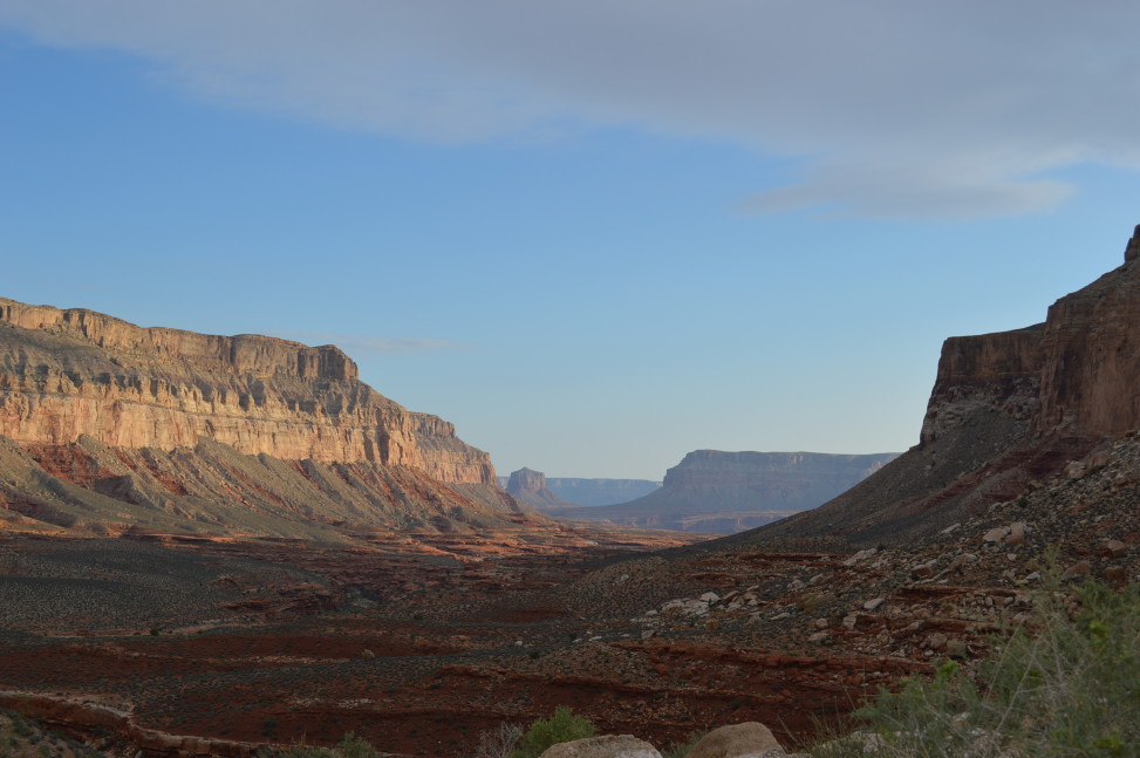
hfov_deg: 41.1
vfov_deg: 28.0
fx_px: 1519
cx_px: 570
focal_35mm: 48
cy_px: 379
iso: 100
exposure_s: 1/250
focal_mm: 32
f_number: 8
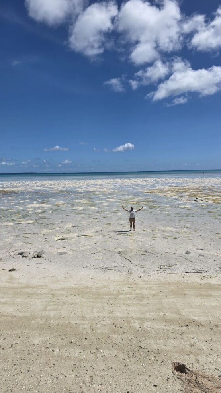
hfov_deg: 44.4
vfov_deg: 71.9
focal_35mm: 26
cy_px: 201
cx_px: 105
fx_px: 271
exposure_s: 1/7944
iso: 40
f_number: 1.7
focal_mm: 6.3
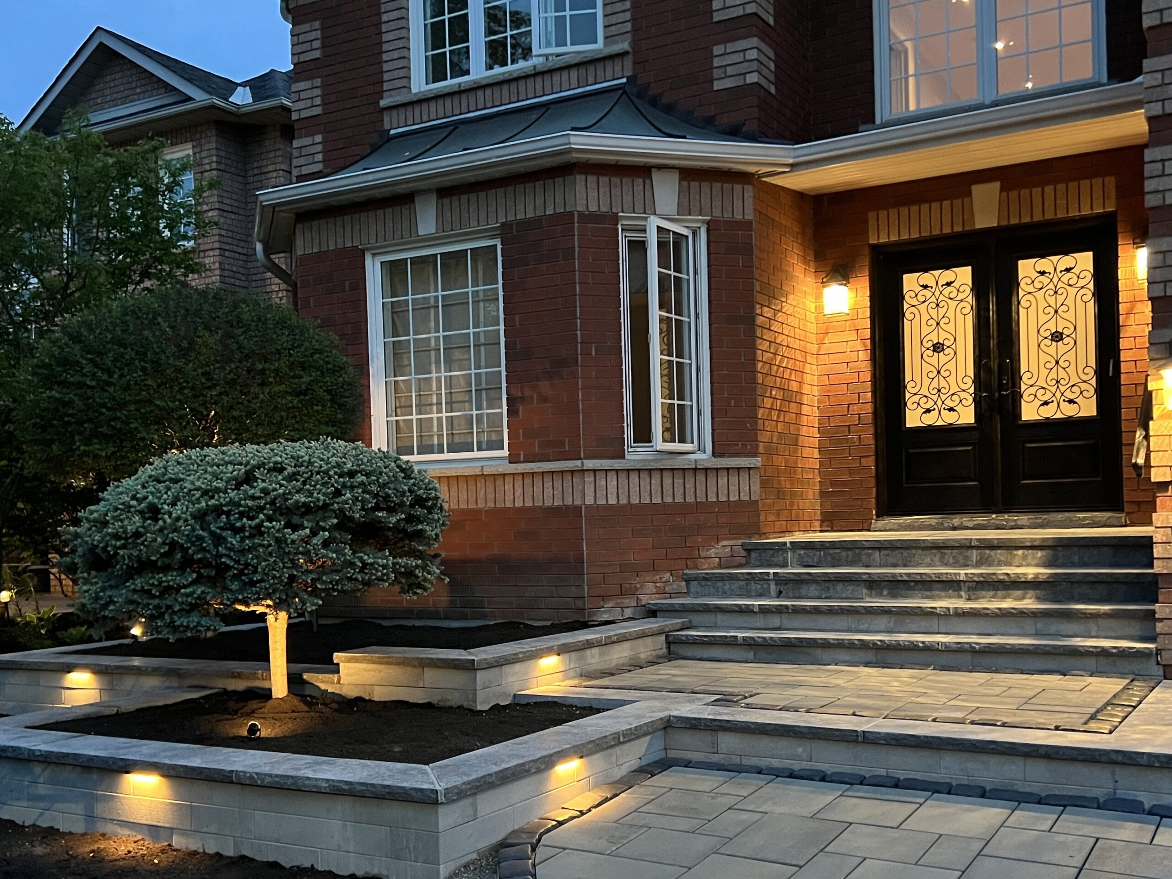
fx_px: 880
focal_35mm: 26
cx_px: 586
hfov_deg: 67.3
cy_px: 440
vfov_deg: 53.1
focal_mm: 5.7
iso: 640
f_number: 1.5
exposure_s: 1/30
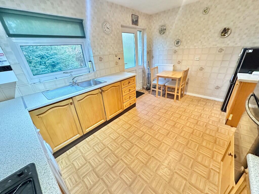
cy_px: 97
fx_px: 105
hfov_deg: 102.1
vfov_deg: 85.7
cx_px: 130
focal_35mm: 14
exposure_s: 1/50
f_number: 2.2
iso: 1000
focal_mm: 2.22
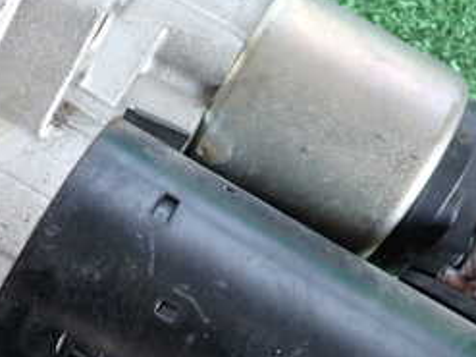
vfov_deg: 20.0
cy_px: 270
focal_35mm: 73
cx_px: 116
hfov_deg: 26.3
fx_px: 1003
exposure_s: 1/30
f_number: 2.3
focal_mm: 5.4
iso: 250
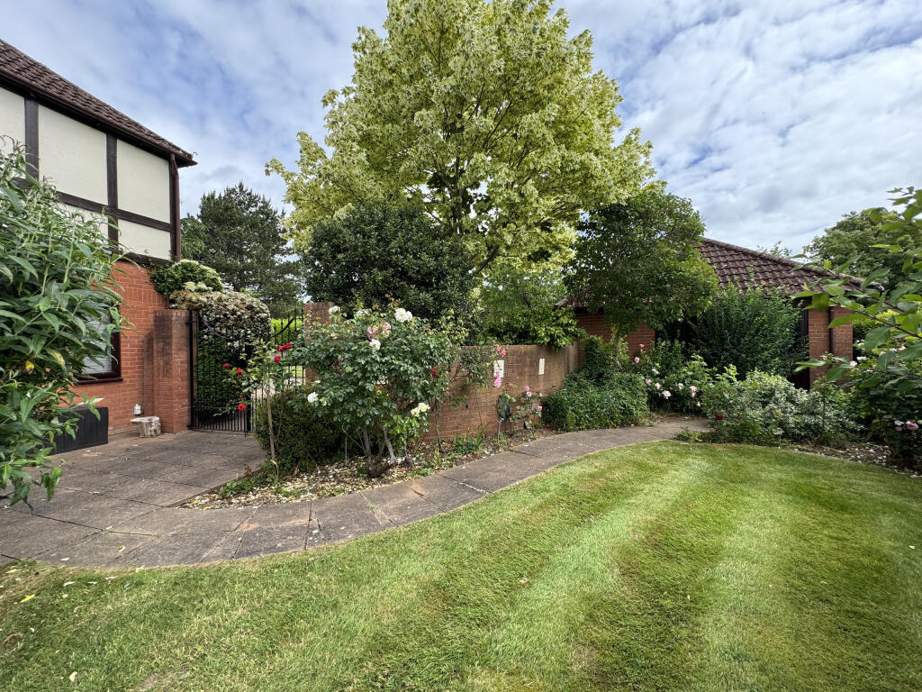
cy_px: 346
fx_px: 373
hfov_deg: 102.1
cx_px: 461
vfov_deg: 85.7
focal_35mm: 14
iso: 40
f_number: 2.2
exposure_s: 1/416
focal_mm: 2.22
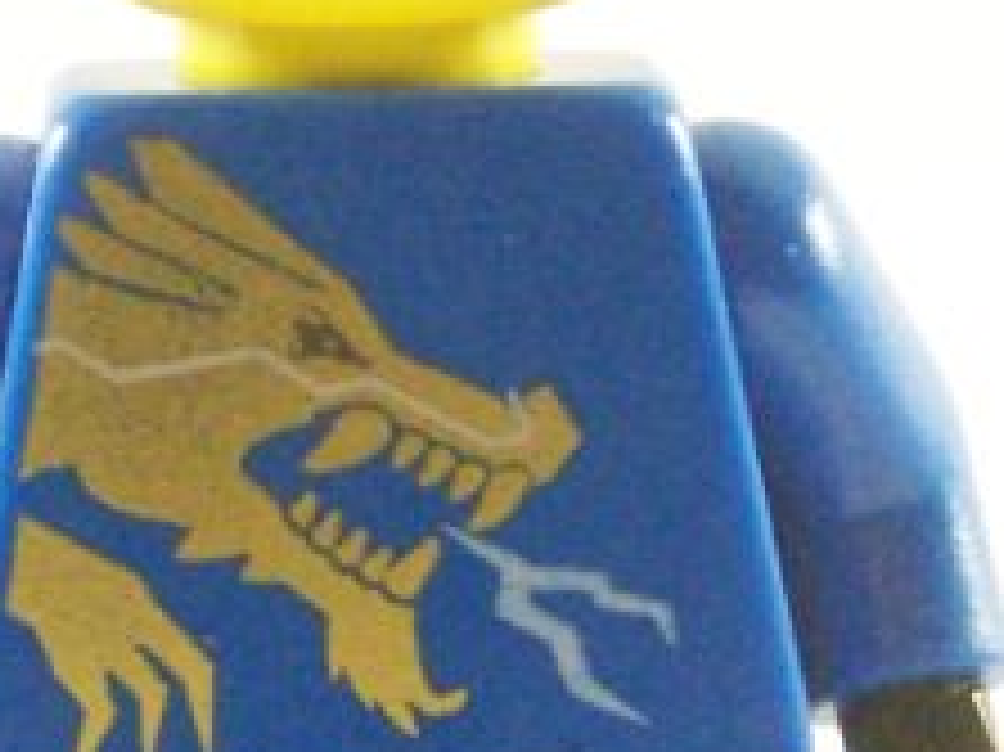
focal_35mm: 377
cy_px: 450
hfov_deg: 5.3
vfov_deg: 3.9
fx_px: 10929
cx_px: 414
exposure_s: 1/60
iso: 400
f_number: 4
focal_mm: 13.7
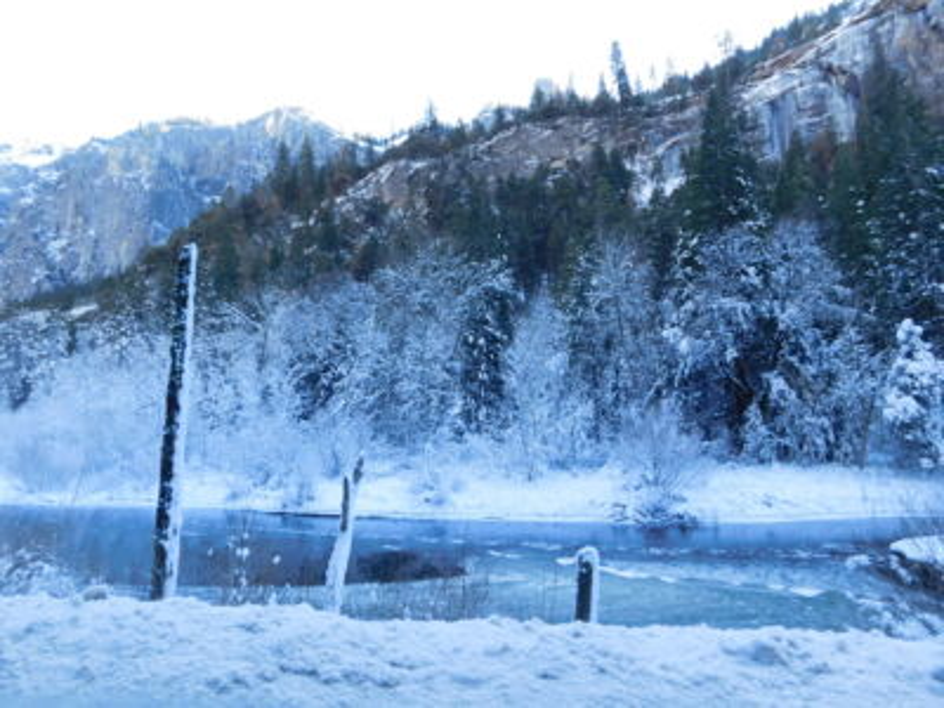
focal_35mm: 23
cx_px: 472
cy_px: 354
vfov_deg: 58.9
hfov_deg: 73.9
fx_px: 627
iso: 125
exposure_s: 1/160
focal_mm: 4
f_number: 3
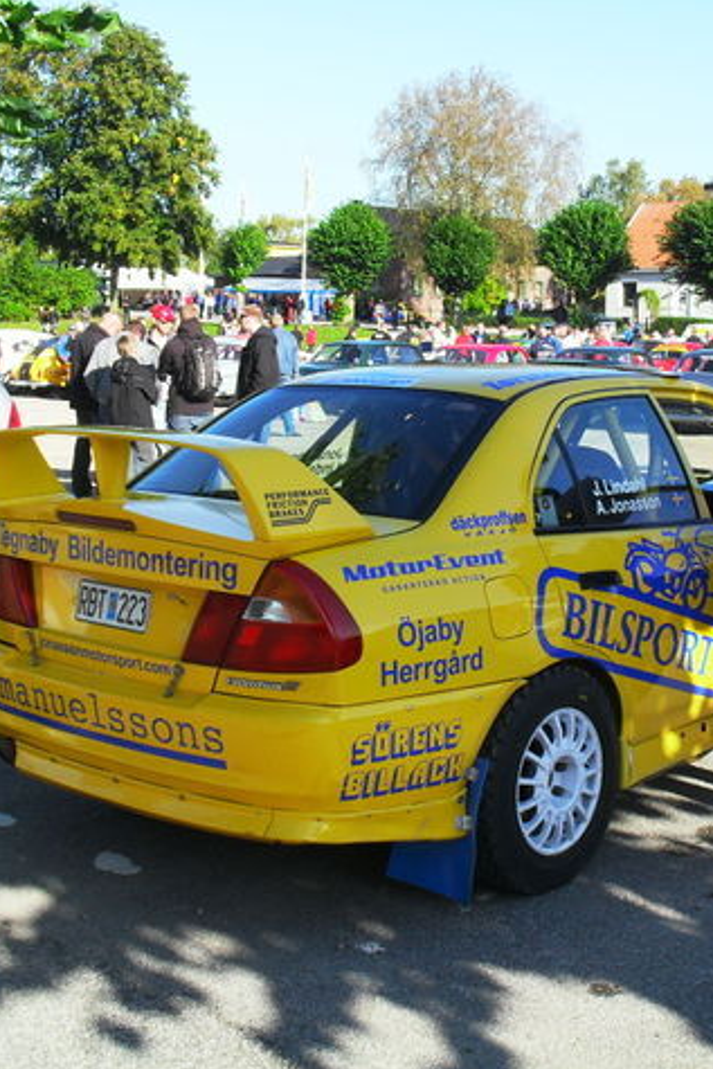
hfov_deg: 27.2
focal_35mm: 49
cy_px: 533
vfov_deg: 40.3
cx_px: 515
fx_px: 1455
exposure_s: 1/125
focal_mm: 6.3
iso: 100
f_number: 8.4
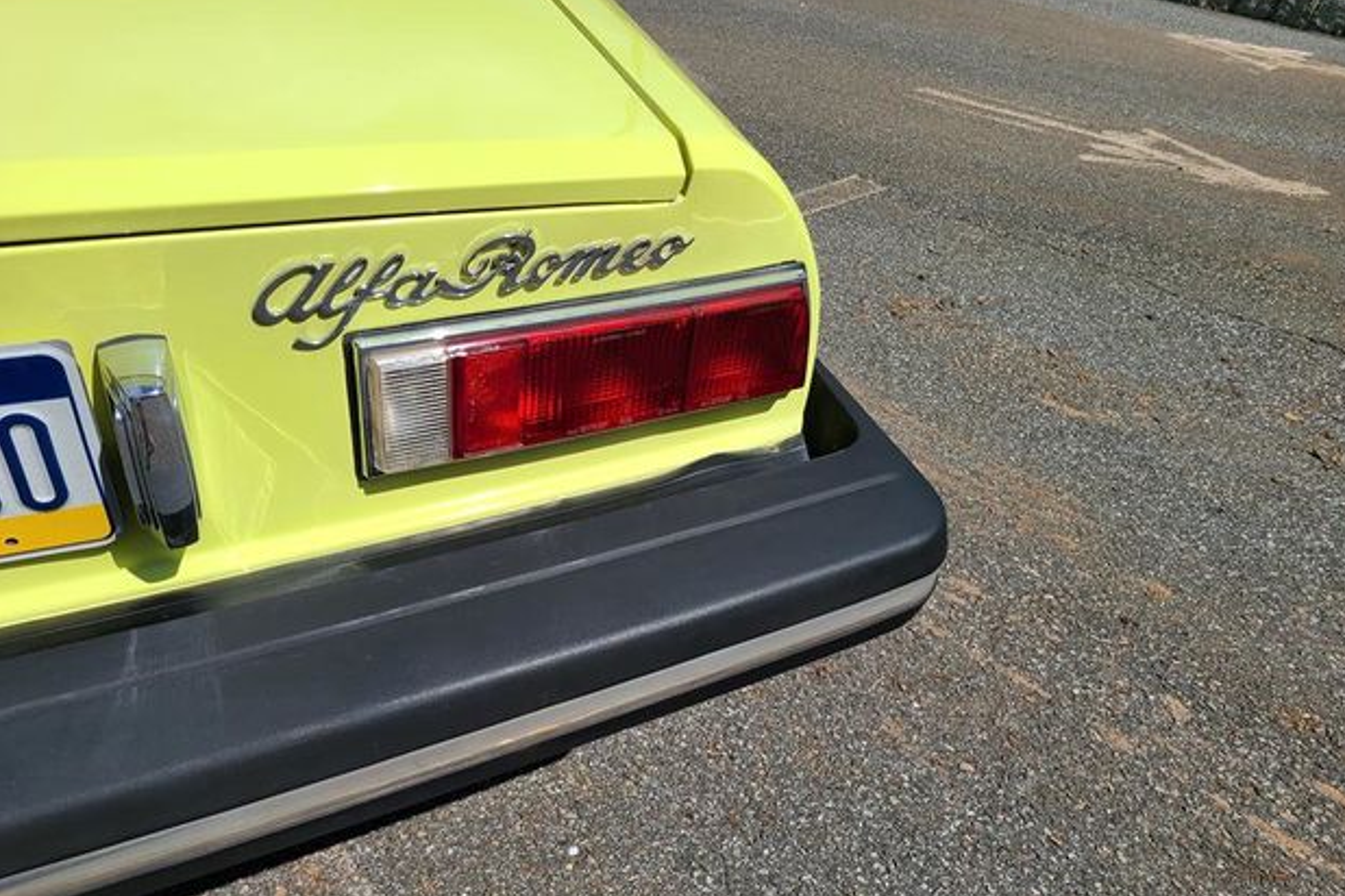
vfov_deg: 46.3
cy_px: 498
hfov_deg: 65.5
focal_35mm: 28
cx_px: 659
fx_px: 1046
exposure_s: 1/4198
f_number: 1.8
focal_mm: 5.4
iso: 40
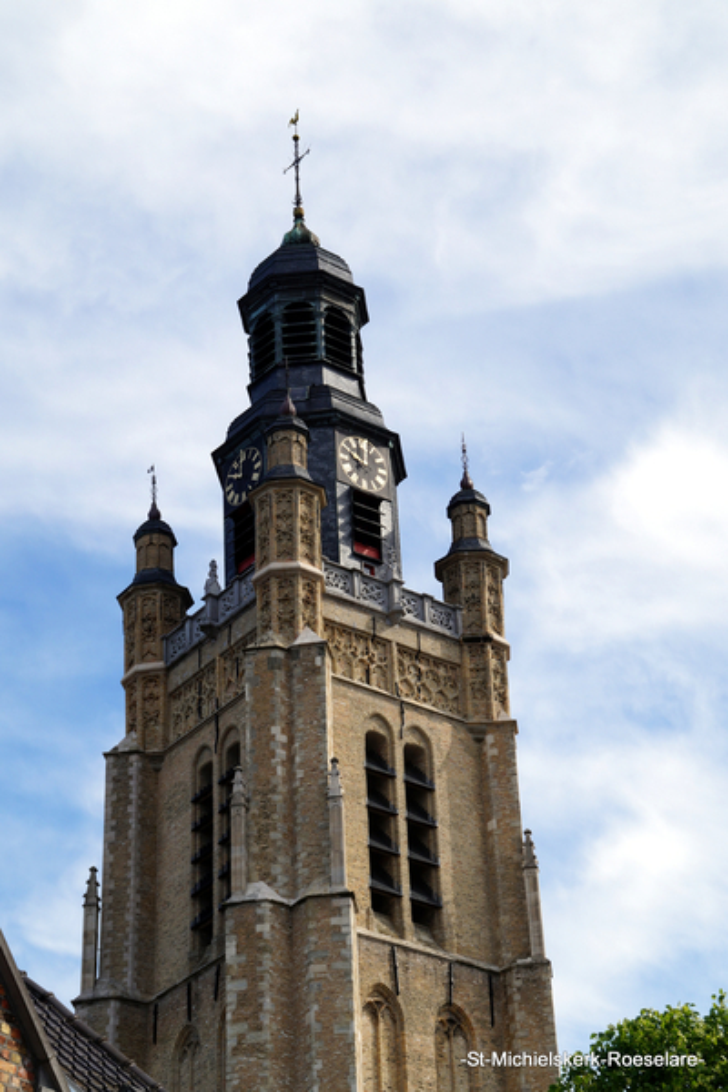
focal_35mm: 75
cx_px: 364
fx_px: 2275
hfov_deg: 18.2
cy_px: 546
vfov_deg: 27.0
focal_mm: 50
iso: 100
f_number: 9
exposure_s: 1/160
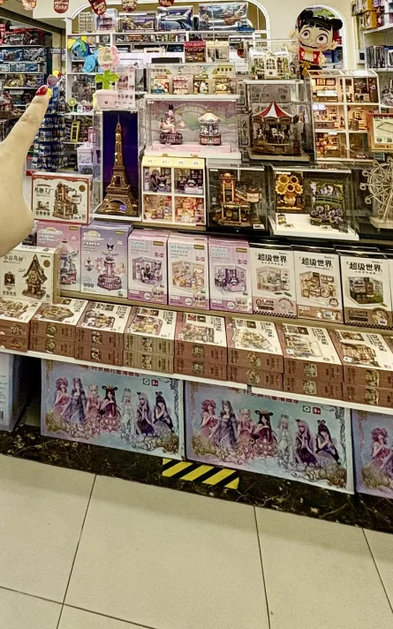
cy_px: 16
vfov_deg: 51.8
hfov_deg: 39.7
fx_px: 514
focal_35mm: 30
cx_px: 63
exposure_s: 1/218
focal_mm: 2.22
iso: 64
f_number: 2.2
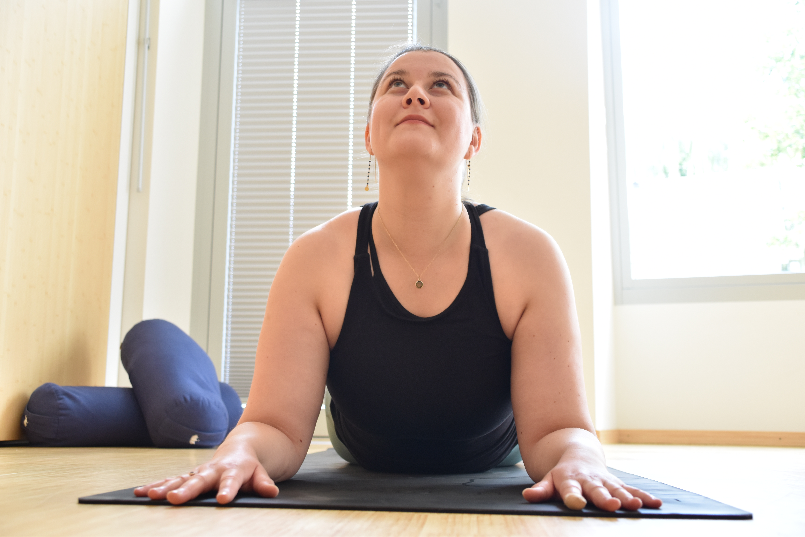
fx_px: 939
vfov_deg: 31.9
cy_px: 268
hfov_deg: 46.4
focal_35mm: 42
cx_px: 402
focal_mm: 28
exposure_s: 1/60
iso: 720
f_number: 4
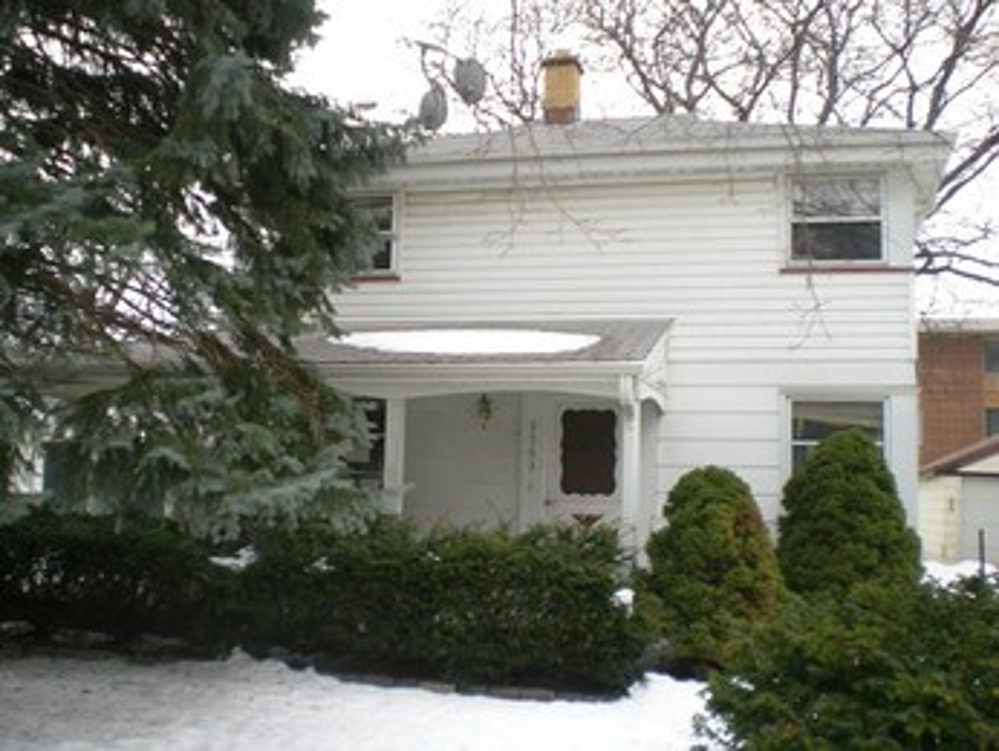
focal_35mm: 38
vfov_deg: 37.8
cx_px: 500
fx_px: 1097
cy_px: 376
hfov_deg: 48.9
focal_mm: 6.3
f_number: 3.1
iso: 77
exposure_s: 1/273
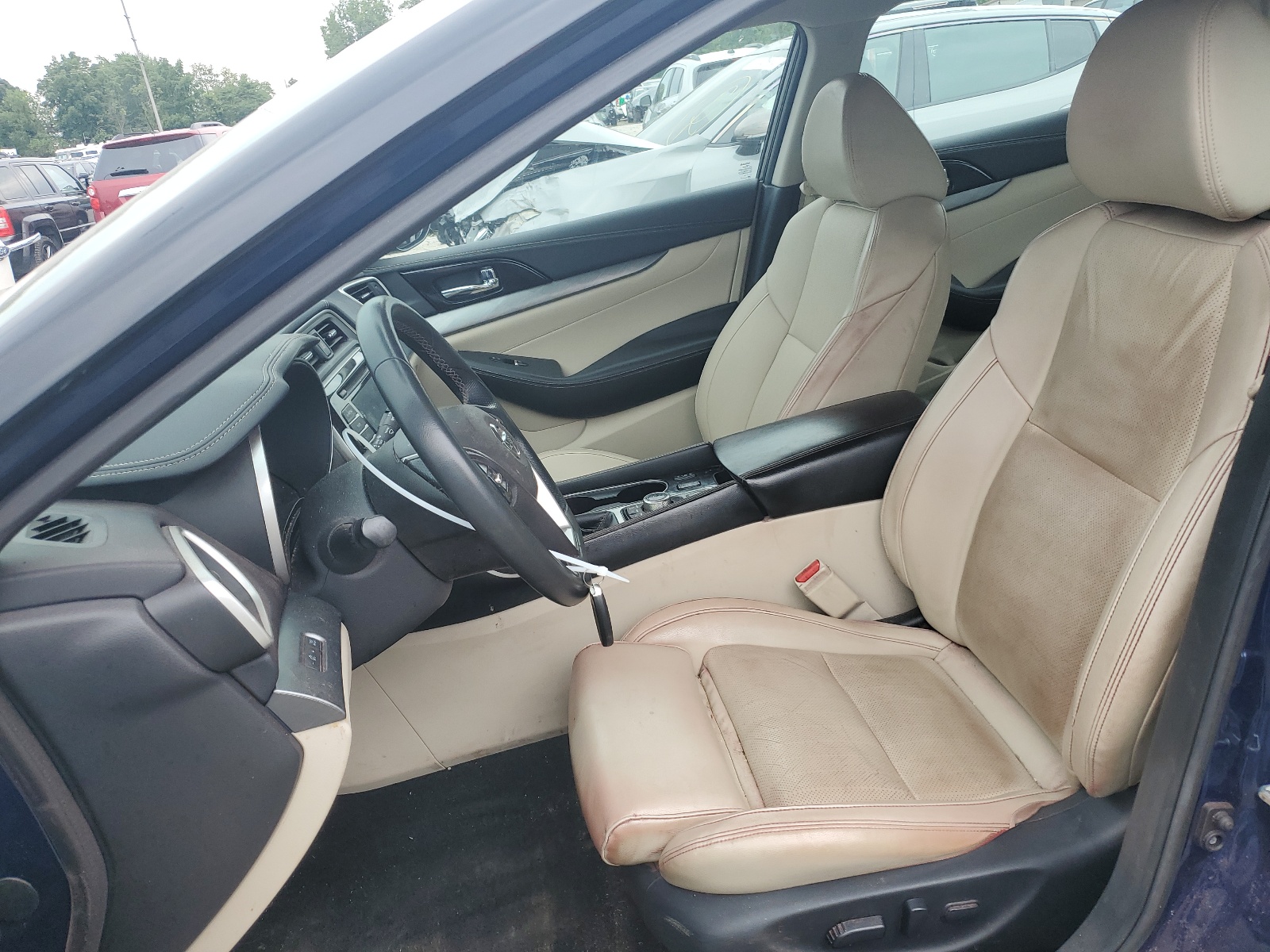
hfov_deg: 67.3
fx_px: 954
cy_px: 476
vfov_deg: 53.1
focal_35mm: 26
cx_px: 635
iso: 50
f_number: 1.5
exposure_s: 1/556
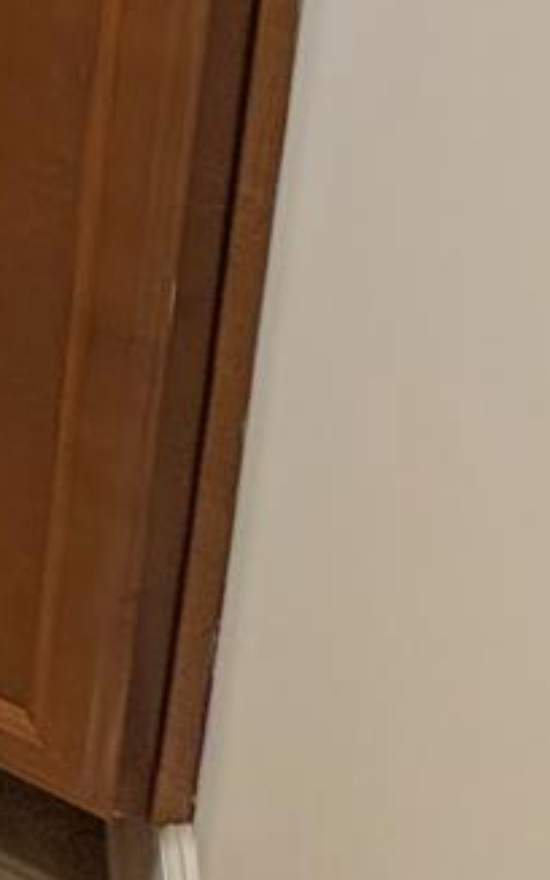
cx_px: -849
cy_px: -1004
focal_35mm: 60
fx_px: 1438
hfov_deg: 13.7
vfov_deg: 17.7
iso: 39
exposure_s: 1/240
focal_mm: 2.02
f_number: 1.7
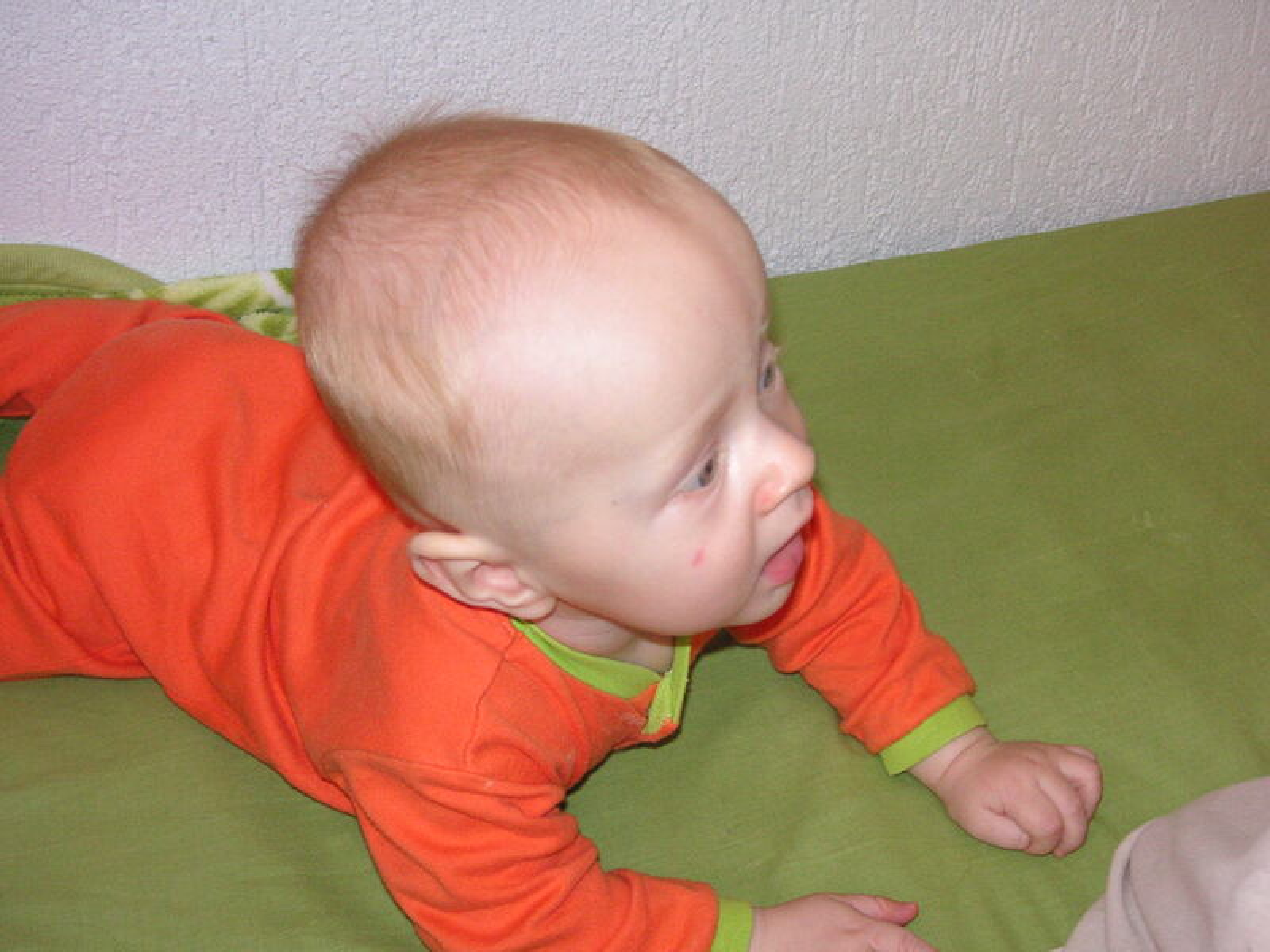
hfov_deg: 42.9
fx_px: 1614
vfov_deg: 32.9
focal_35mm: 44
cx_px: 635
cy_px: 476
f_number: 3.1
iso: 160
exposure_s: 1/45
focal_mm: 7.3
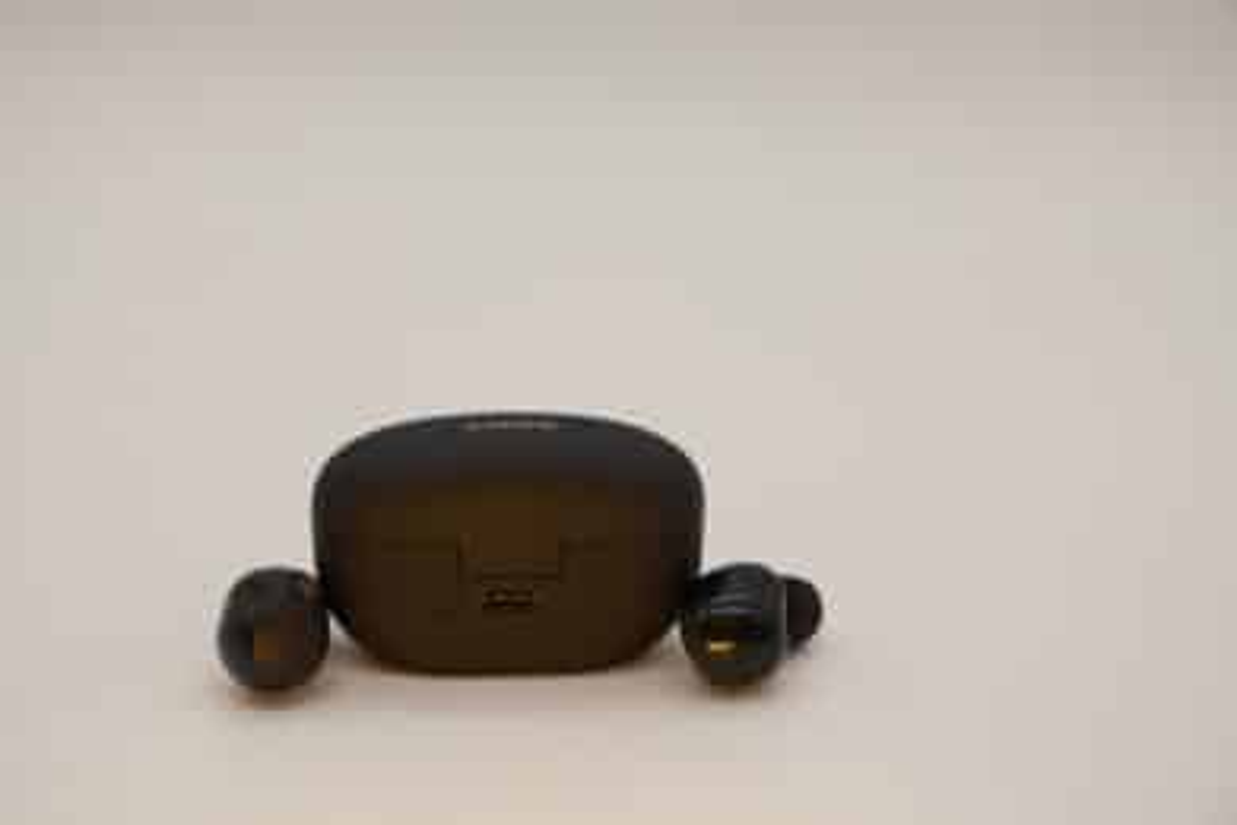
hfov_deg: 28.5
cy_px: 412
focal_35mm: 71
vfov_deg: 19.2
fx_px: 2439
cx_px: 618
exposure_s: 1/420
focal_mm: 47
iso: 320
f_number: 4
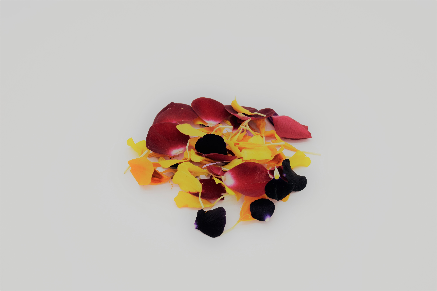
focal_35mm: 46
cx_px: 218
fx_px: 564
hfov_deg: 42.3
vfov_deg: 28.9
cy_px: 146
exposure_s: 1/400
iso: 200
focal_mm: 31
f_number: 8
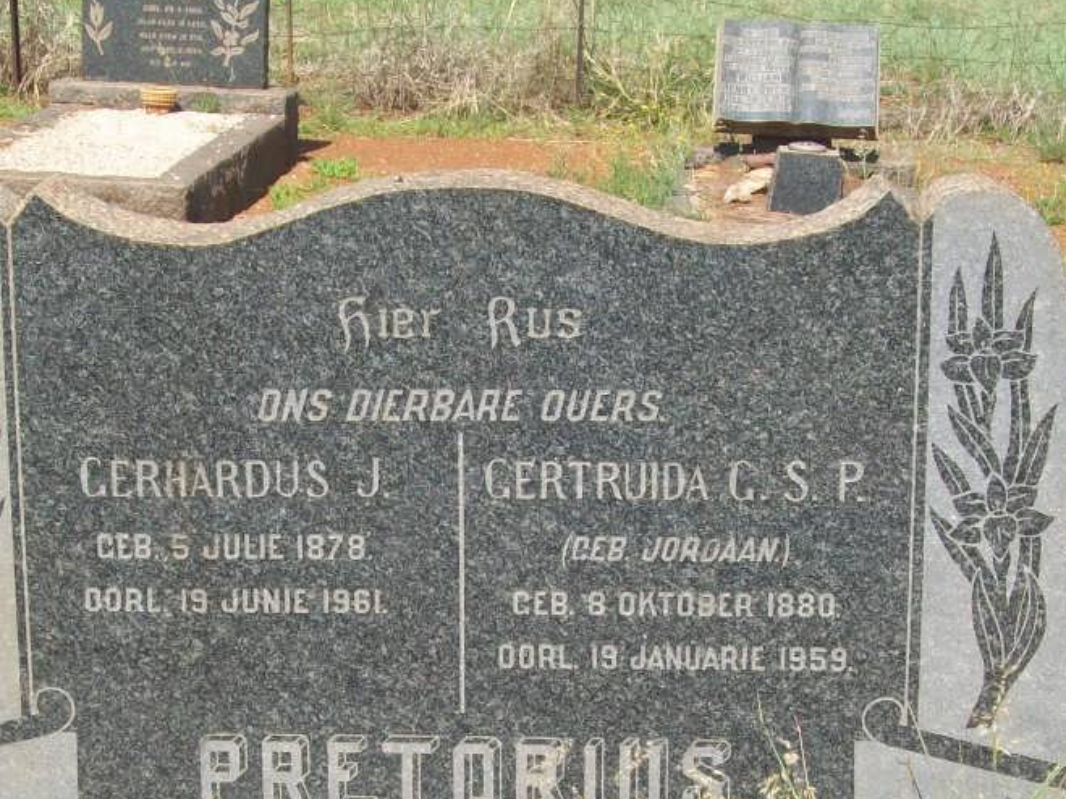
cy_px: 628
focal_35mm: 82
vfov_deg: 17.8
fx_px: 2525
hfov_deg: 23.8
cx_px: 479
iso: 64
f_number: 5.3
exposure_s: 1/320
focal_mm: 7.6
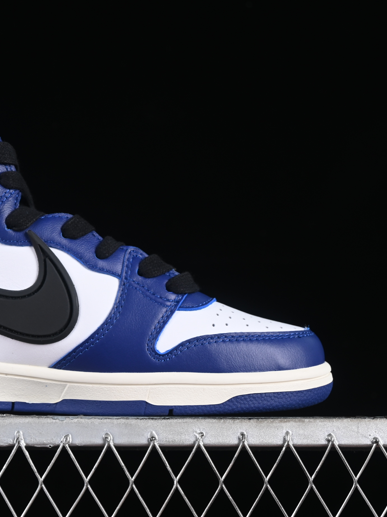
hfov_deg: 13.5
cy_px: 257
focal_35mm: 109
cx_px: 62
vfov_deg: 18.0
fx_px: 1625
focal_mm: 50
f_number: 7.1
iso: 160
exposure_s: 1/60
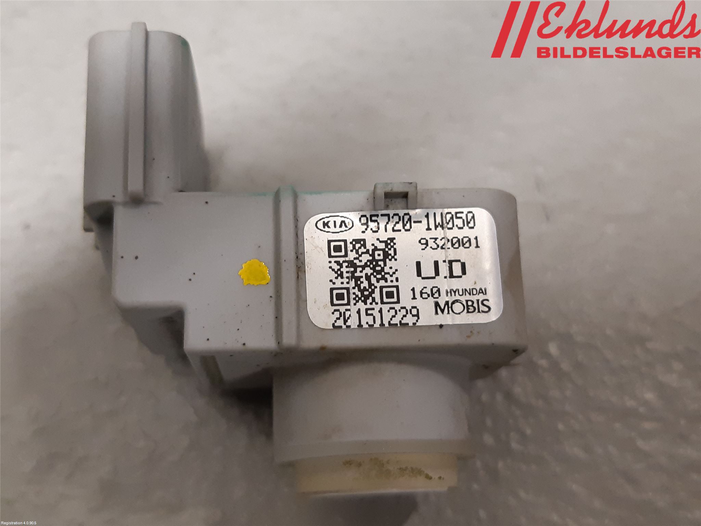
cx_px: 350
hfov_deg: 67.3
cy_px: 263
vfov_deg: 53.1
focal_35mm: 26
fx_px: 527
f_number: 1.7
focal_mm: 3.93
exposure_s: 1/50
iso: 200
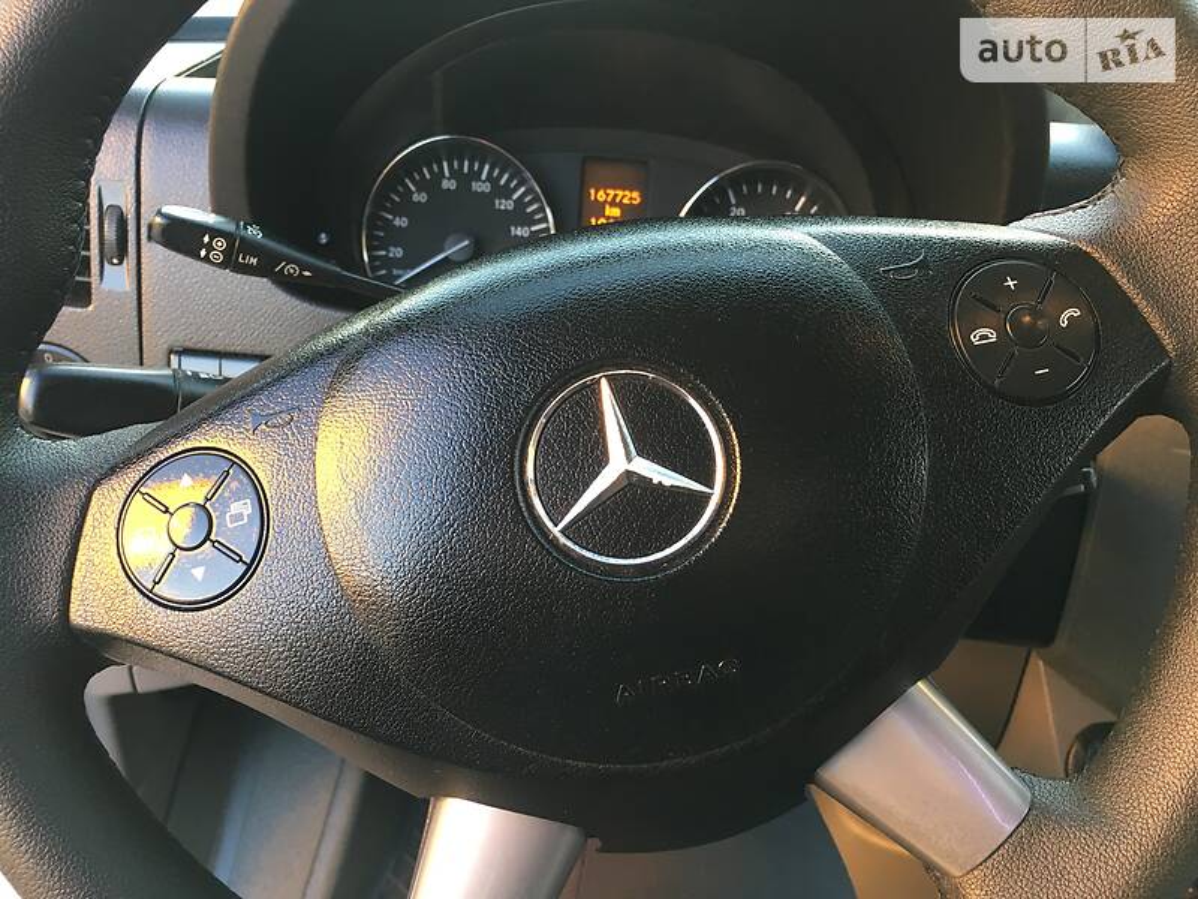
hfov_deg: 61.7
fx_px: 1004
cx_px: 599
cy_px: 450
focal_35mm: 29
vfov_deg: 48.2
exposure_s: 1/33
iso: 80
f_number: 2.2
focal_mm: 4.2
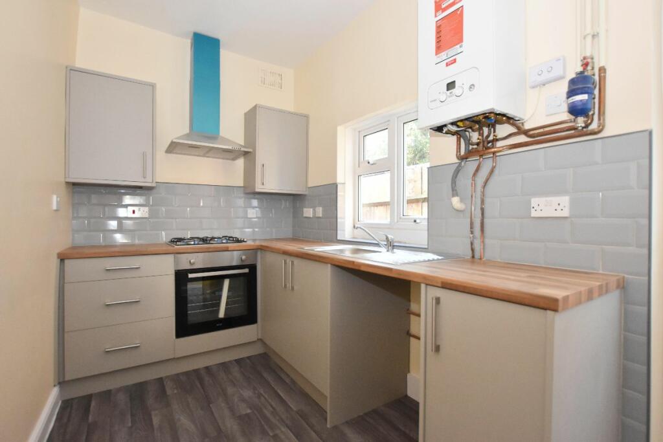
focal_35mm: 16
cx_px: 332
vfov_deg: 72.1
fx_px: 304
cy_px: 221
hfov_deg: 95.0
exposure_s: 1/100
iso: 1600
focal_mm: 11
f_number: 4
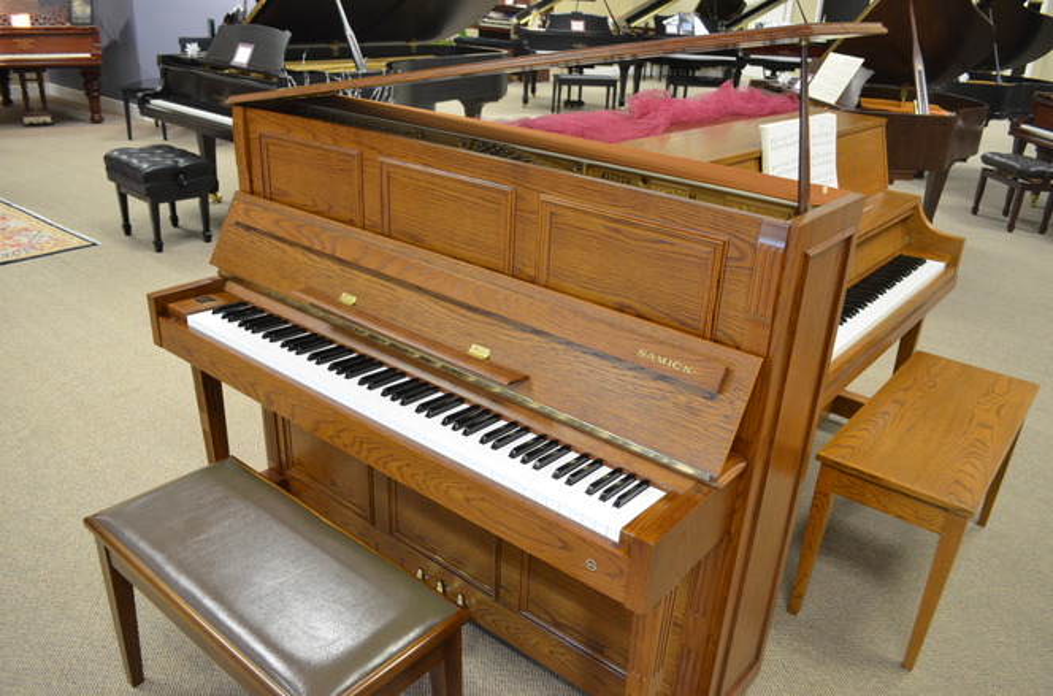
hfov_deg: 67.5
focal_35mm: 27
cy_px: 348
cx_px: 526
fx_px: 788
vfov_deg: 47.7
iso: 1600
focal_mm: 18
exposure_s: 1/60
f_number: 4
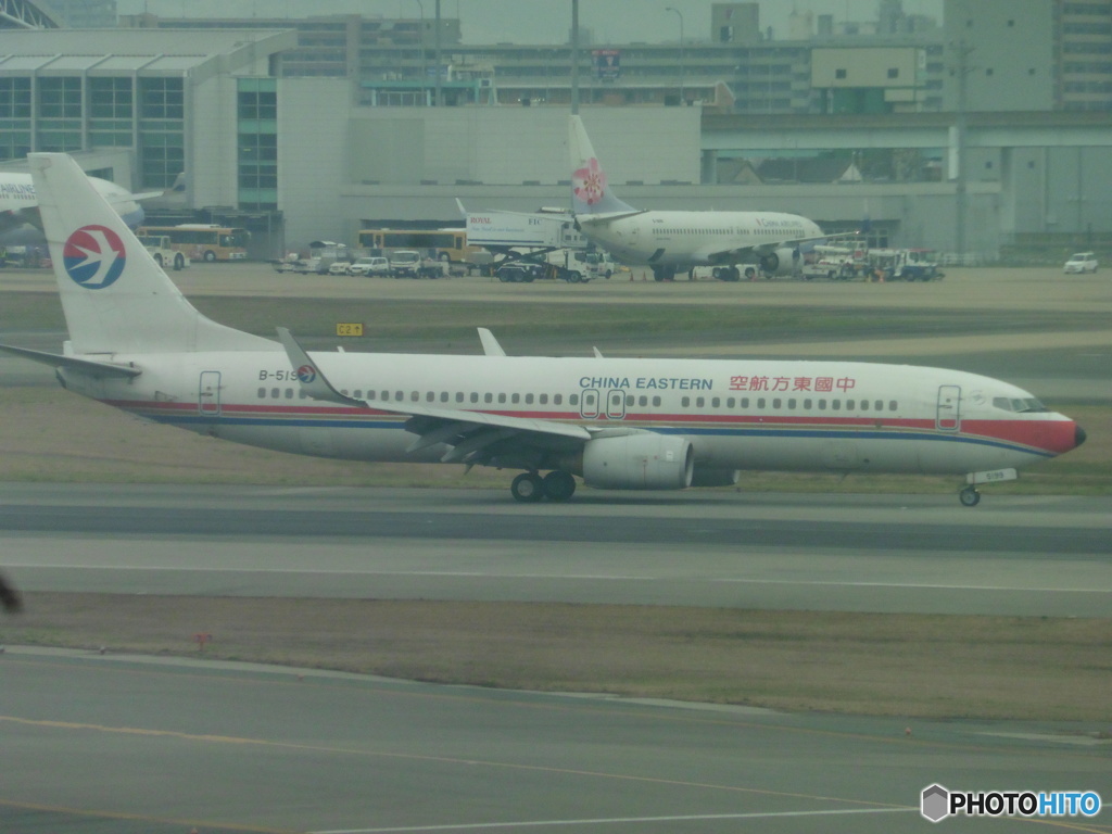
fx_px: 12400
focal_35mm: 386
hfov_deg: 5.1
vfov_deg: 3.9
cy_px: 417
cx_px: 556
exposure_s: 1/800
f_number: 6.3
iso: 400
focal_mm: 68.9
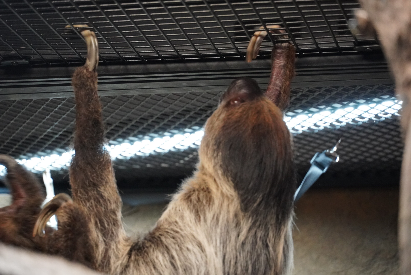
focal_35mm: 202
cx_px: 206
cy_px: 138
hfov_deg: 10.2
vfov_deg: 6.8
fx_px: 2313
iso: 6400
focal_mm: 135
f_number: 5.6
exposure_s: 1/80
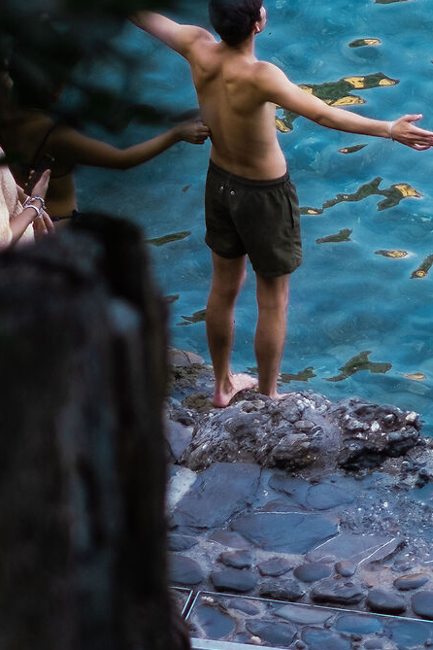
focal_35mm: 190
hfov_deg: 7.2
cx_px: 516
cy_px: 305
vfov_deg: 10.8
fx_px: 3428
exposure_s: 1/2000
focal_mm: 35
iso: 160
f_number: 1.4
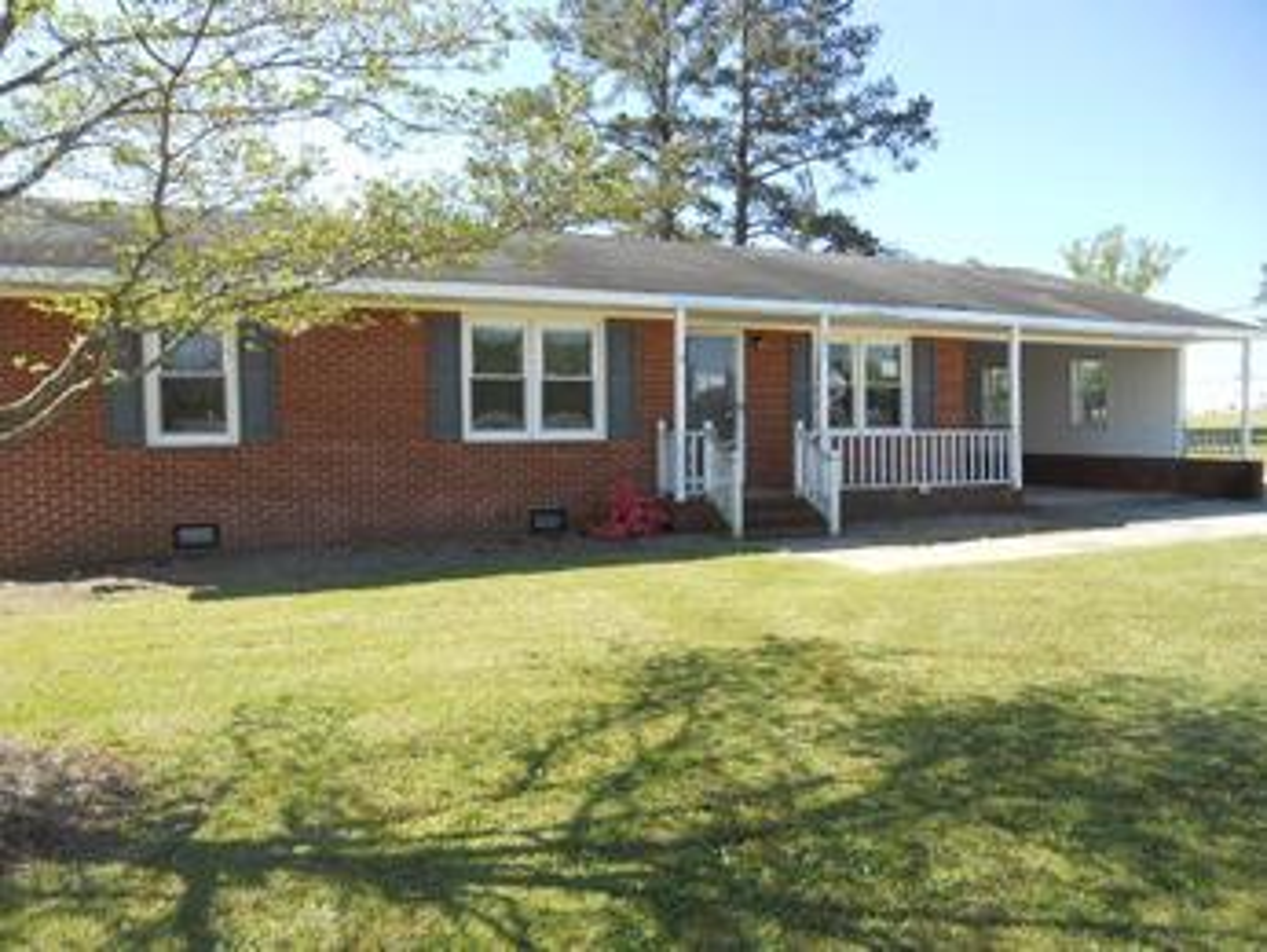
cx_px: 634
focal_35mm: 27
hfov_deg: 65.3
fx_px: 989
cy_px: 476
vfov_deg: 51.4
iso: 80
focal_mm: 4.9
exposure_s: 1/320
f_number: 3.2
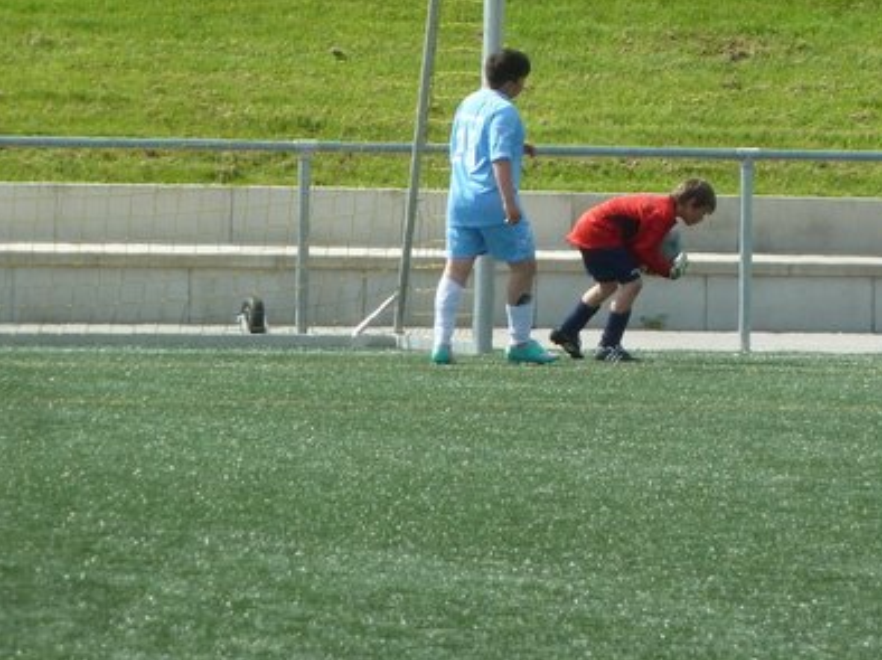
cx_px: 622
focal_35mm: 533
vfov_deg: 2.8
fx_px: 13572
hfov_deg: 3.7
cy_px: 176
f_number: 4.9
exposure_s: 1/500
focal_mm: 49.2
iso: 160
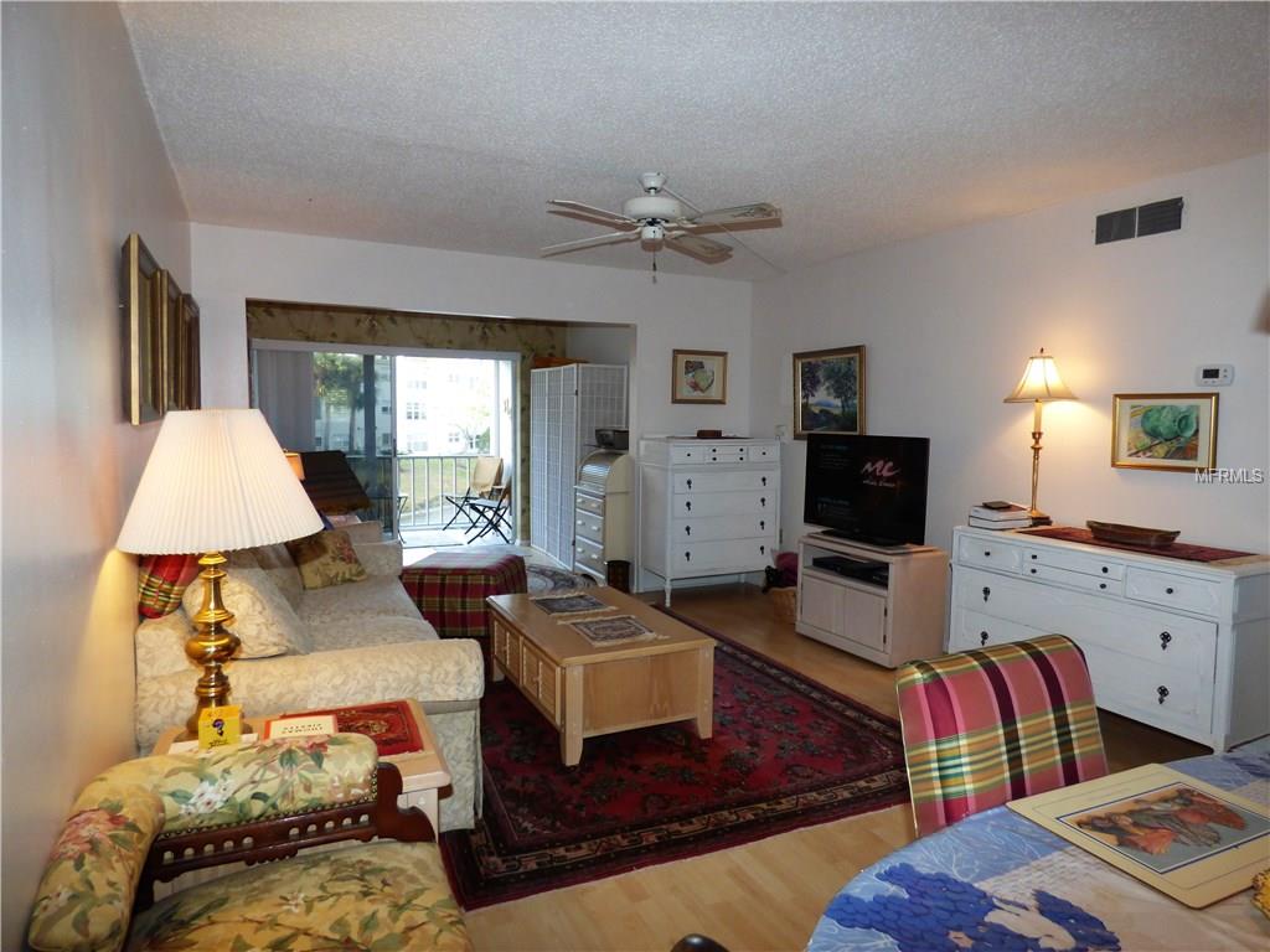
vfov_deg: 66.0
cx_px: 635
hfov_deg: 81.7
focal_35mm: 20
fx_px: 734
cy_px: 476
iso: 200
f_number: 2.8
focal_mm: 3.58
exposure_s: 1/60
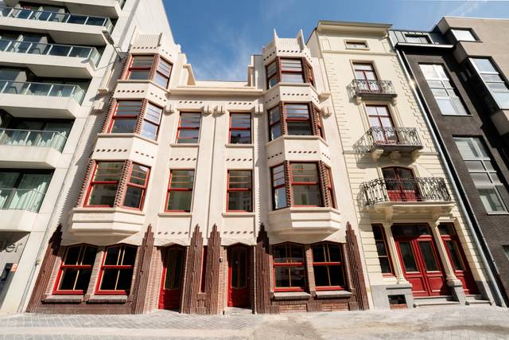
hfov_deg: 104.2
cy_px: 170
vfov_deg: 81.2
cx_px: 254
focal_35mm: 14
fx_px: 198
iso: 125
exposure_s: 1/8000
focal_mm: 14
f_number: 7.1
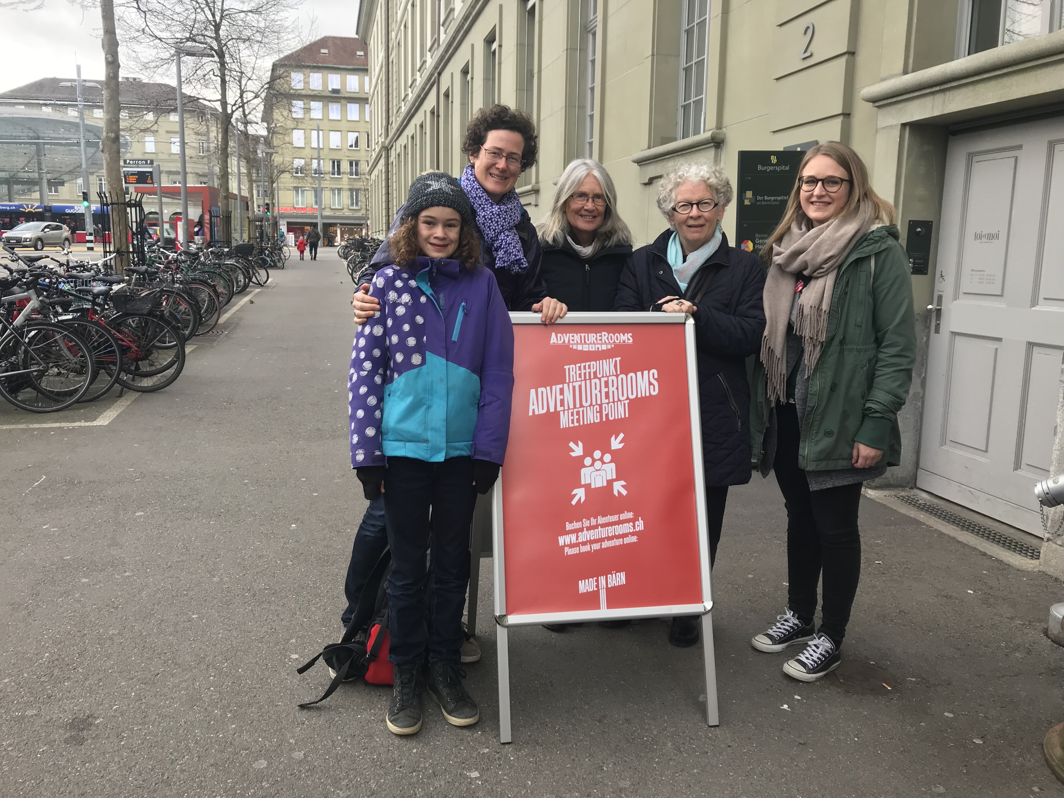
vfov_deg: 49.7
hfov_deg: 63.4
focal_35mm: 28
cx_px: 532
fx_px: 861
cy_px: 399
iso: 20
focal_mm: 3.99
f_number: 1.8
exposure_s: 1/149
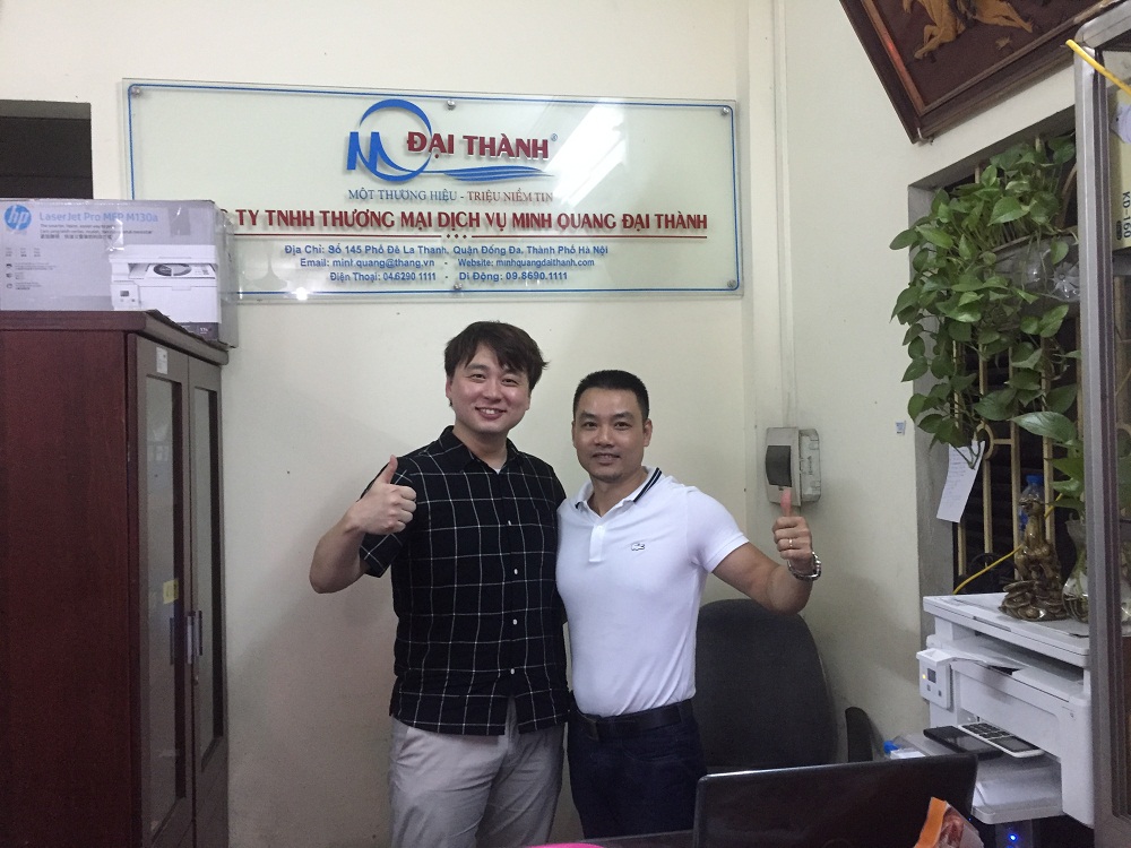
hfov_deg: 61.7
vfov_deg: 48.2
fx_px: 948
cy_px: 424
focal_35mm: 29
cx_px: 566
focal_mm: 4.15
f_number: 2.2
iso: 250
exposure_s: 1/33
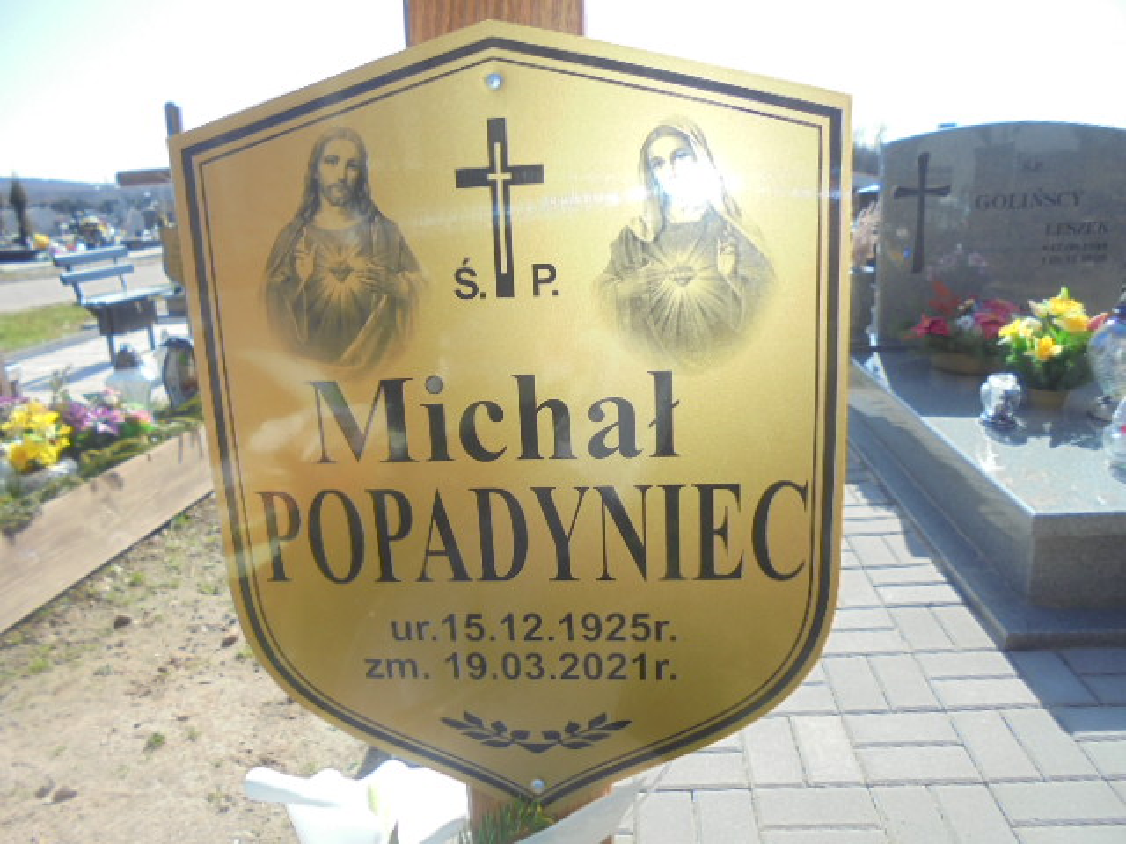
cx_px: 563
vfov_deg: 53.1
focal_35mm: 26
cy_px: 422
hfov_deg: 67.3
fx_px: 846
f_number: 3.5
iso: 100
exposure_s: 1/400
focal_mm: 4.6
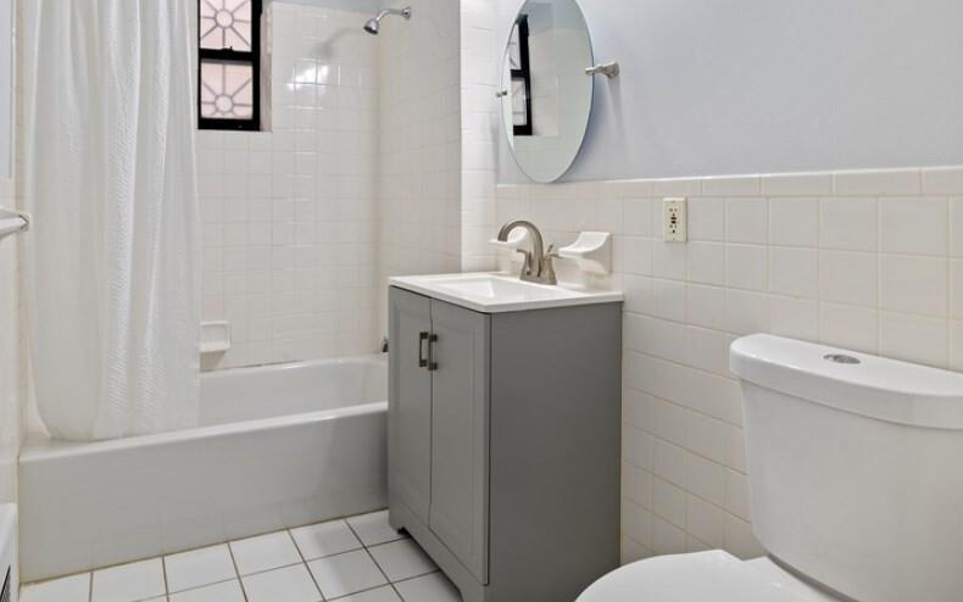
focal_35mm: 23
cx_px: 379
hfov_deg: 76.2
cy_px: 205
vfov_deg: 52.1
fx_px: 604
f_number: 11
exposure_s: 1/8
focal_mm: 18
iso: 200
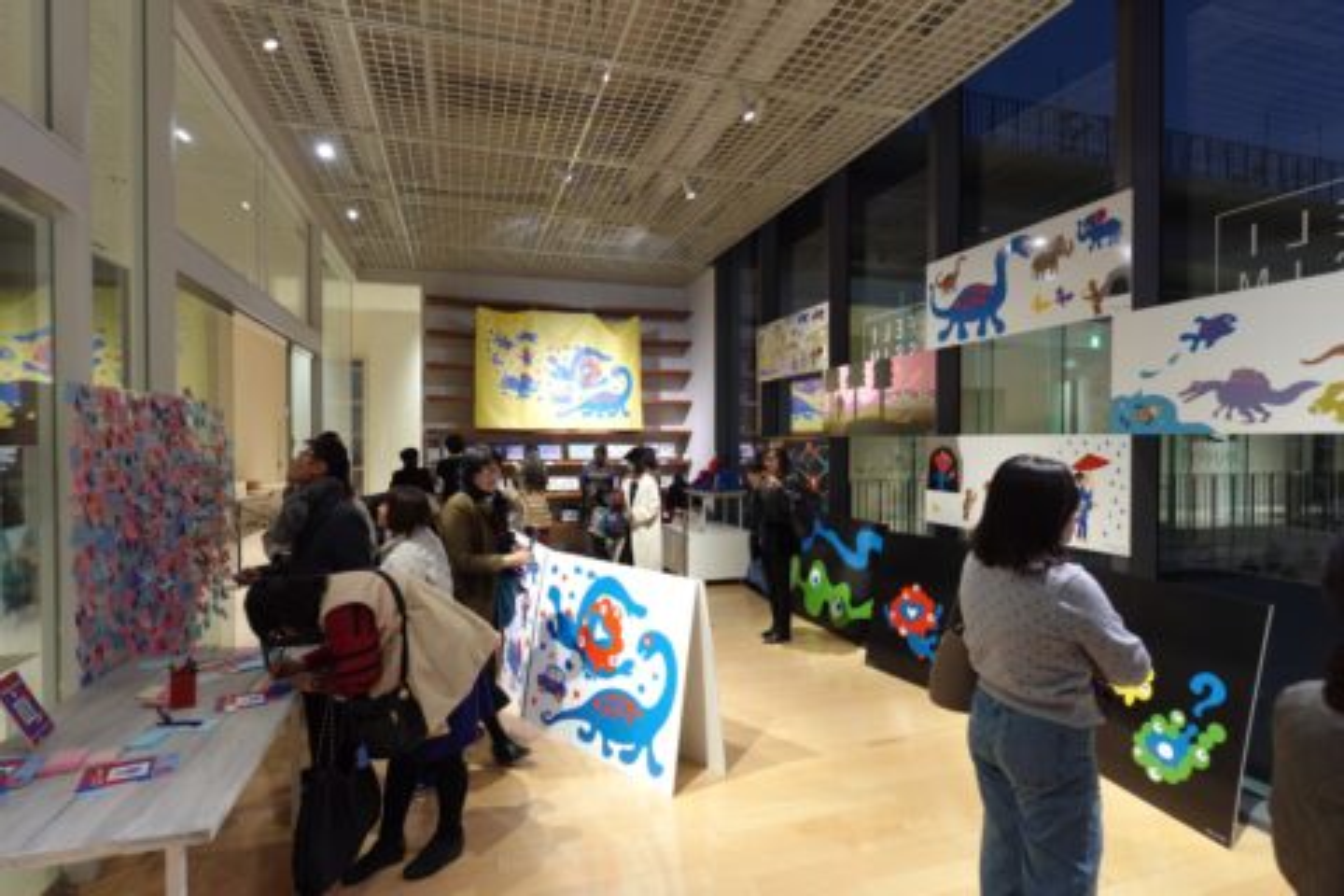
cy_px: 448
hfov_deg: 90.0
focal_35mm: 18
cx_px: 672
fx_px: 672
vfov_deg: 67.4
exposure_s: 1/40
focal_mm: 6.9
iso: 160
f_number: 2
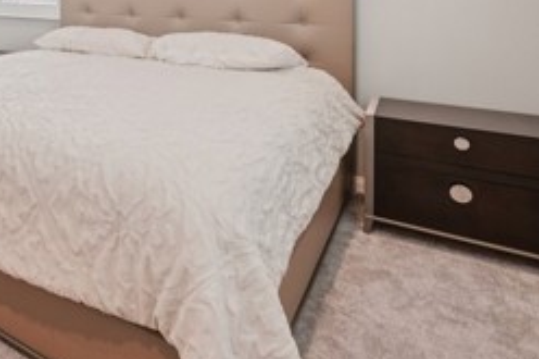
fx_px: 464
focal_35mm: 31
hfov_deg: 51.8
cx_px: 37
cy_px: 0
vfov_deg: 37.7
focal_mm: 12
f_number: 11
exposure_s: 1/25
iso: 400
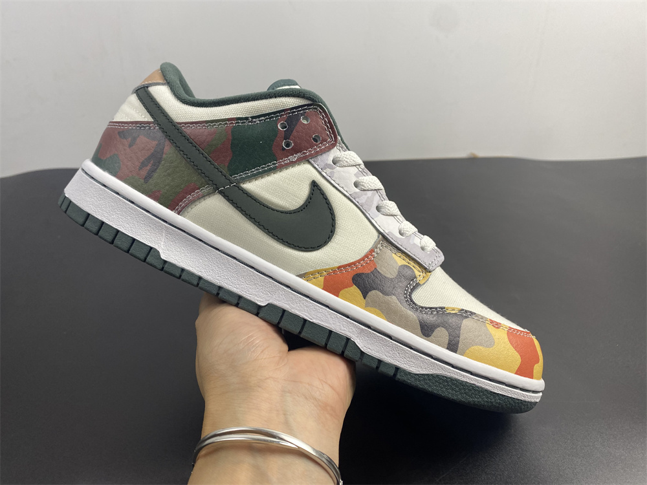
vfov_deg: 53.1
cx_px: 324
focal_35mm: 26
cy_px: 242
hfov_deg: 67.3
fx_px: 486
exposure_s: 1/100
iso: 64
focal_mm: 4.25
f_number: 1.8
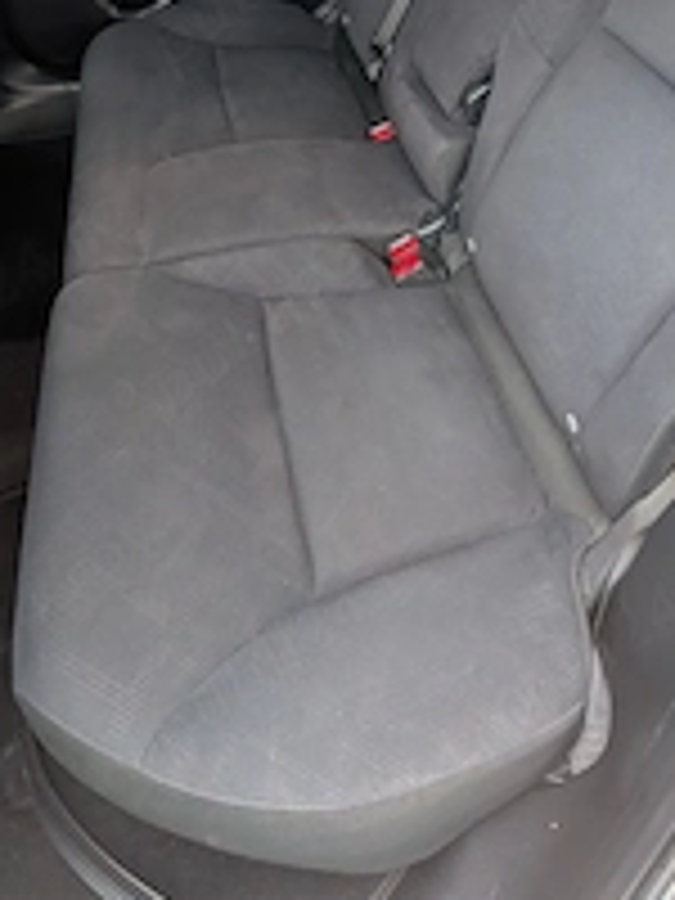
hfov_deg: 48.8
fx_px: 728
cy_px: 32
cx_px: 454
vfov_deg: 52.5
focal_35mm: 28
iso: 59
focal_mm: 1.83
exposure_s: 1/50
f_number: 2.2
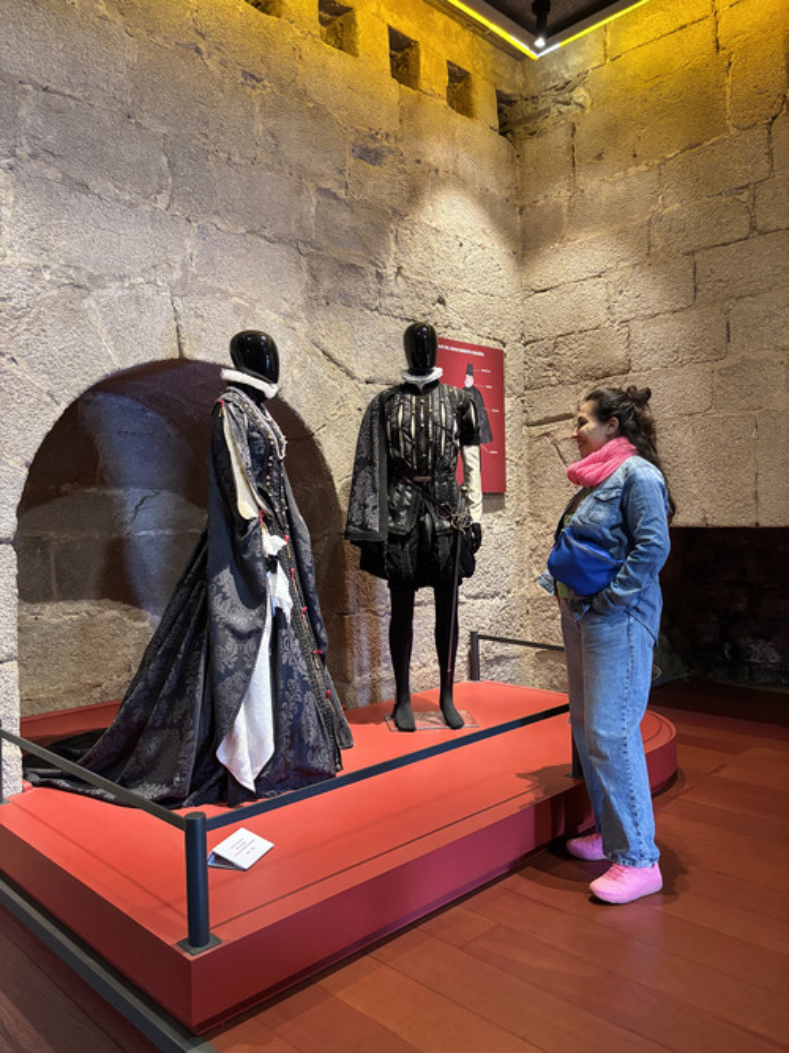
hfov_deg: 53.0
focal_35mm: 26
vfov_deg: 67.3
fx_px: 790
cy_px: 526
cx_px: 394
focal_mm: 5.96
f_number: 1.6
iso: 400
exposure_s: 1/50
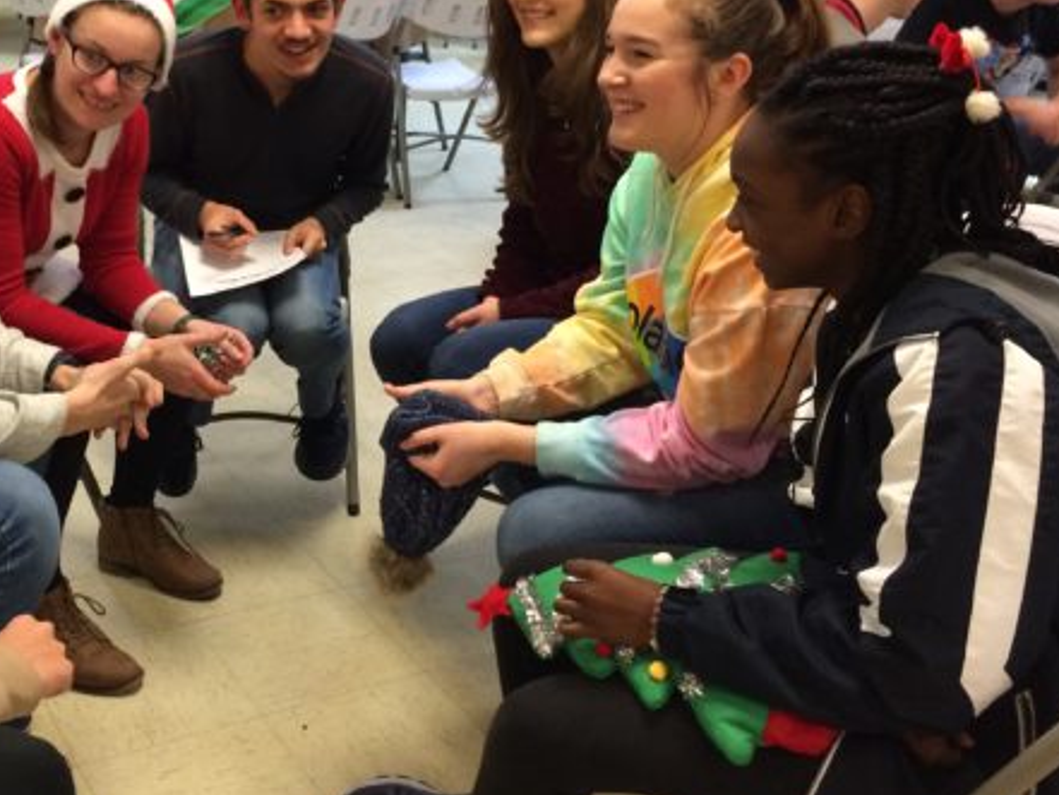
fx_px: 1408
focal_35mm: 46
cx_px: 341
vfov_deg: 31.5
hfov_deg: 40.6
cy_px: 342
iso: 200
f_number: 2.2
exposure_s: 1/30
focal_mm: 4.15
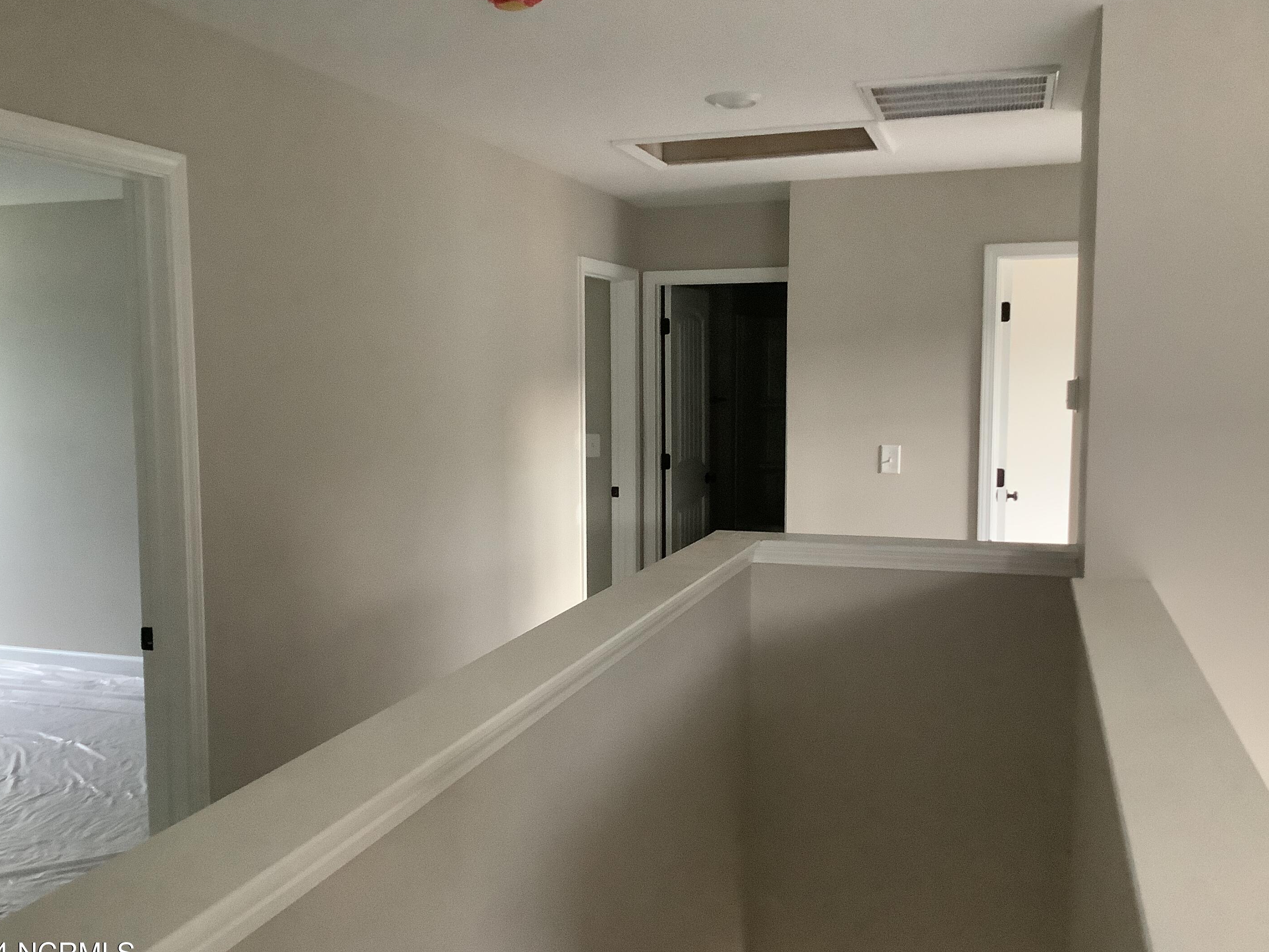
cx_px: 598
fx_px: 1210
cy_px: 493
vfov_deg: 42.9
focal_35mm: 33
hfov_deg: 55.3
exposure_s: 1/40
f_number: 2.4
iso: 400
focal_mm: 3.3
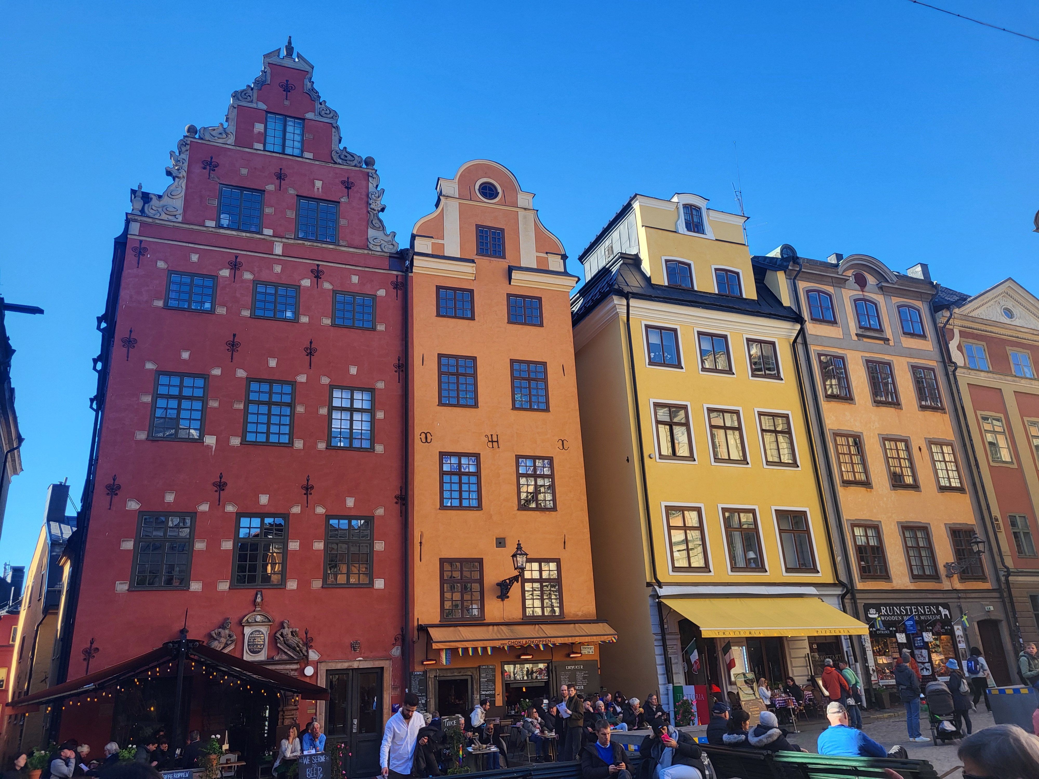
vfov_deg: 53.1
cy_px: 390
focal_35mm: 26
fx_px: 780
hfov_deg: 67.3
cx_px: 520
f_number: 1.8
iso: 40
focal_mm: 5.4
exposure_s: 1/617
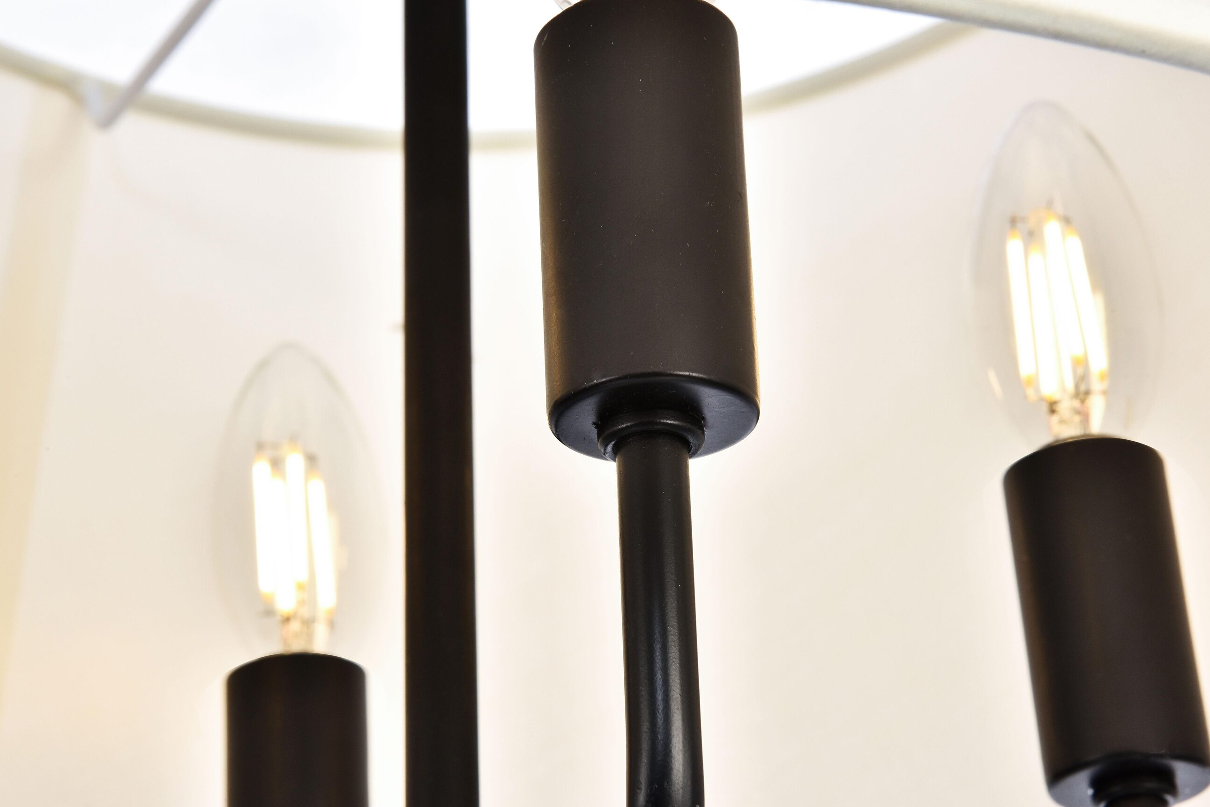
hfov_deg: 16.8
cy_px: 409
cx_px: 627
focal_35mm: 122
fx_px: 4101
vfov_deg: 11.2
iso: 320
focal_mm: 105
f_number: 18
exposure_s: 1/100
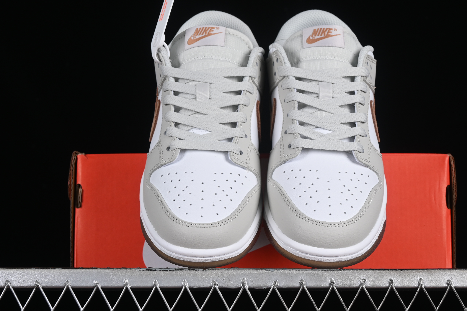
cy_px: 163
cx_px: 257
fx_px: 1077
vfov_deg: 16.5
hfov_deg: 24.5
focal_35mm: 83
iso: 160
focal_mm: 50
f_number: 8
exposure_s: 1/80
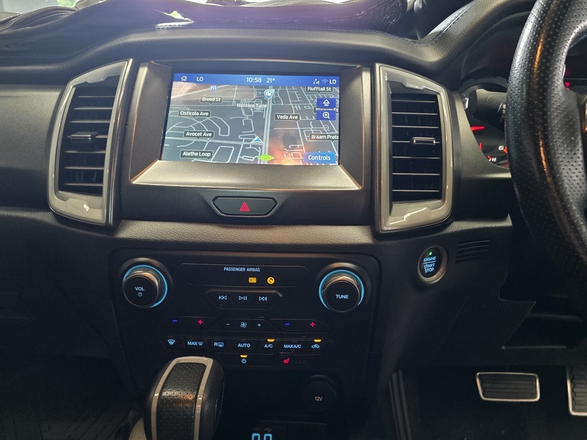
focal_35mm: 27
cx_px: 312
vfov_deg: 51.4
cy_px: 217
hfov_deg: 65.3
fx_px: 458
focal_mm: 6.25
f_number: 1.7
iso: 1000
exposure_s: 1/100
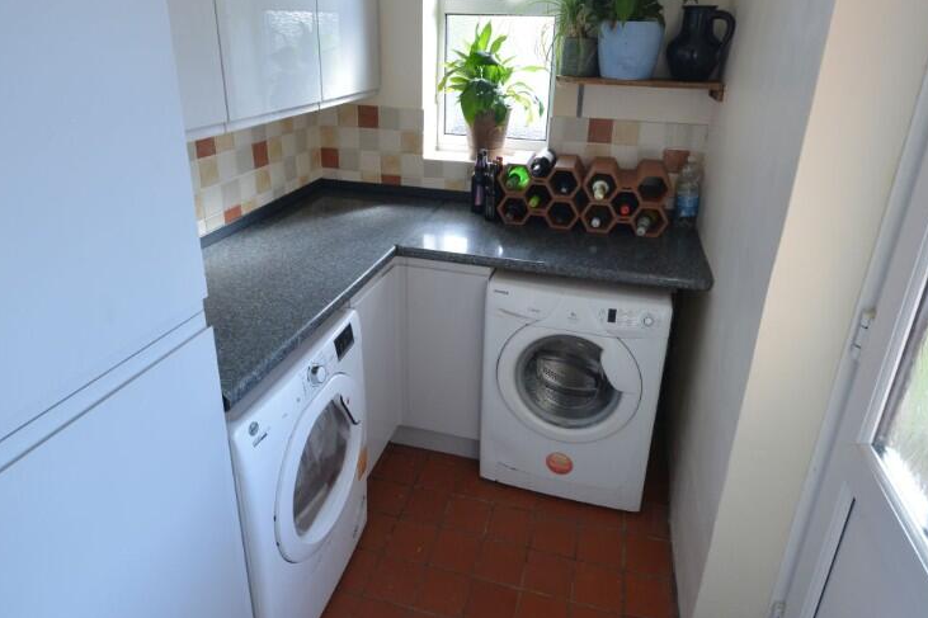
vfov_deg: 58.9
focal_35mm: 21
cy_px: 244
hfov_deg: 81.2
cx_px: 475
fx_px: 541
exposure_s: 1/25
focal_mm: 10
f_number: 8
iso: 400
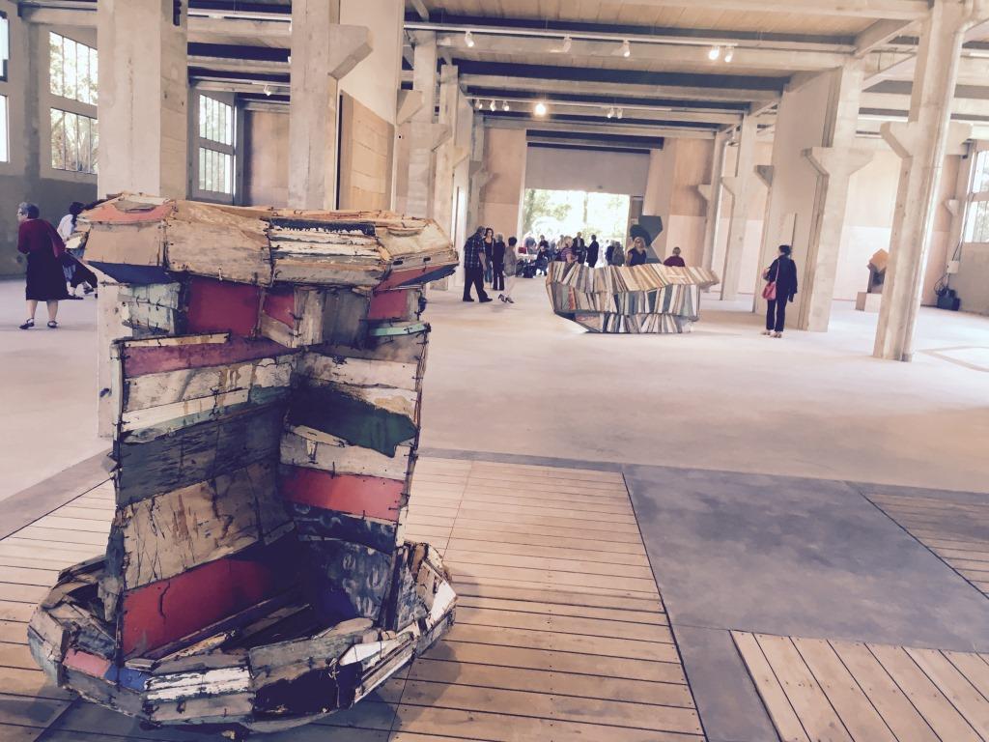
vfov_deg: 48.2
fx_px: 829
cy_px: 371
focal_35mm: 29
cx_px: 494
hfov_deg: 61.7
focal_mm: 4.15
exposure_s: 1/33
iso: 80
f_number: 2.2
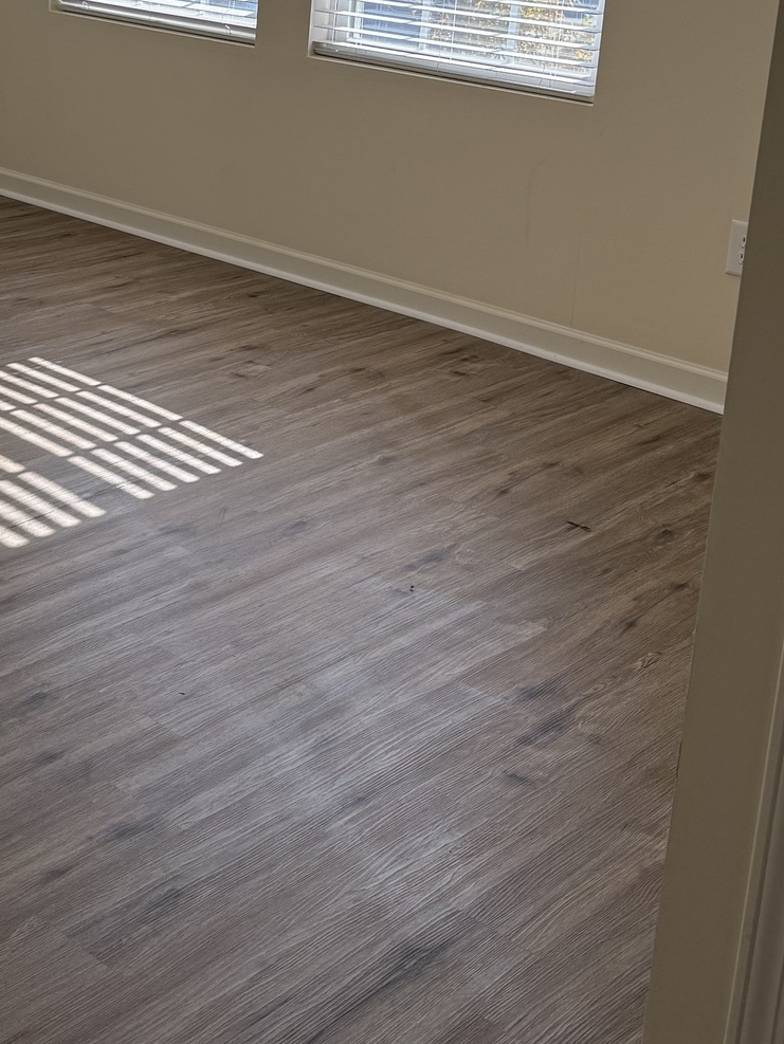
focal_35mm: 56
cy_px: 164
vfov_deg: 33.1
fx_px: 1690
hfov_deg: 25.2
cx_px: 65
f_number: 1.78
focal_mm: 6.76
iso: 80
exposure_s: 1/571
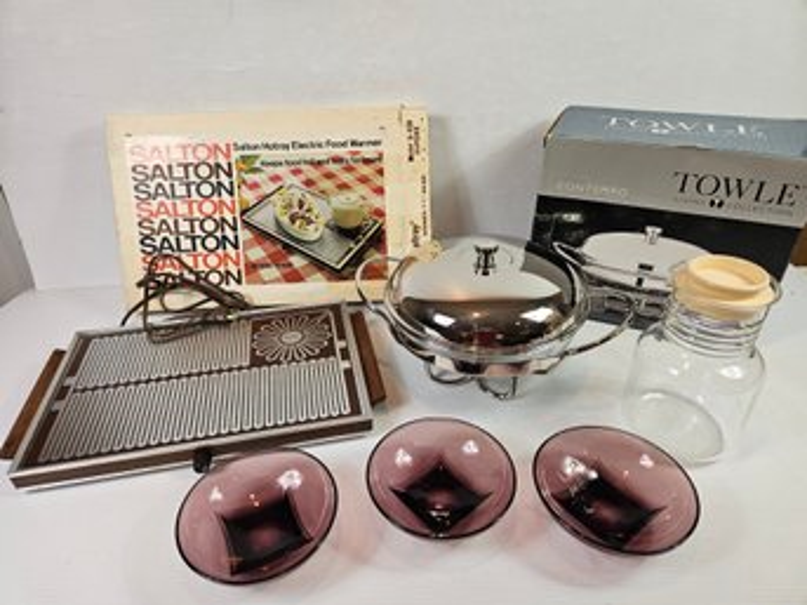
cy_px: 302
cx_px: 404
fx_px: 536
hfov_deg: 73.9
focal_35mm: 23
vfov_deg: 58.8
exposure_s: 1/120
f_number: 1.8
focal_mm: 5.4
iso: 100
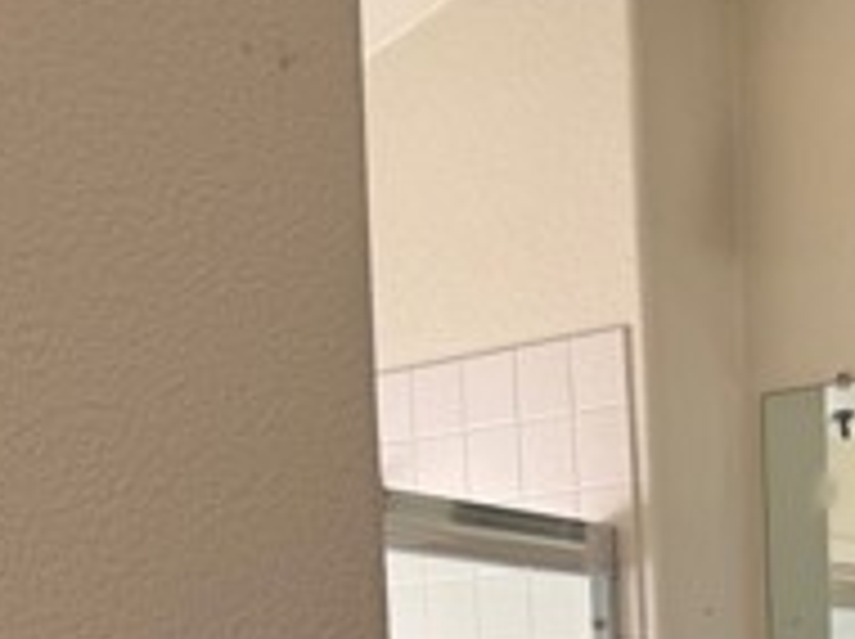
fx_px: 1998
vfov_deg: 16.5
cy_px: 976
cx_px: 940
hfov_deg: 22.8
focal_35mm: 81
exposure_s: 1/121
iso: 80
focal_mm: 6.76
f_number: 1.78
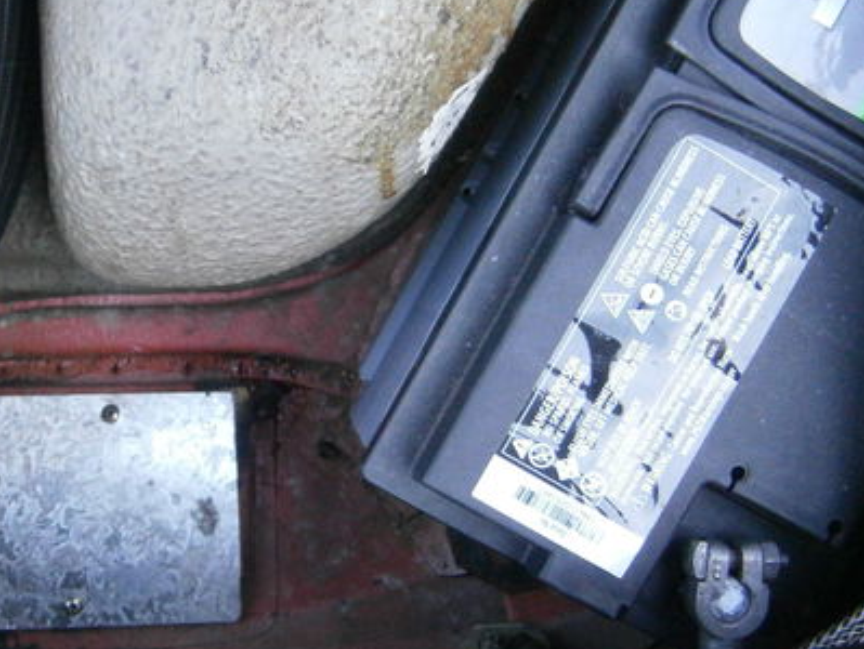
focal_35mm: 50
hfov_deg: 37.8
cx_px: 290
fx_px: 1249
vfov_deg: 29.1
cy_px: 387
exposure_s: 1/250
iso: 400
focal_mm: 4.7
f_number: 2.8
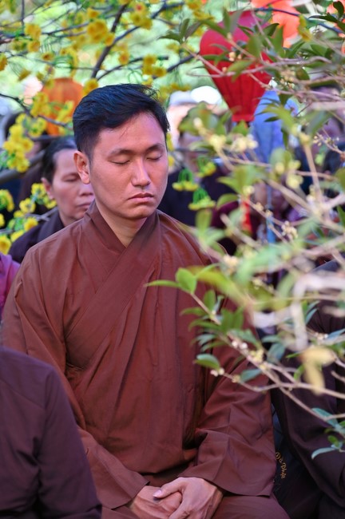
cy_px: 260
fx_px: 1729
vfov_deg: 17.1
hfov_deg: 11.4
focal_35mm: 120
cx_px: 172
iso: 250
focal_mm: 120
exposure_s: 1/40
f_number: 4
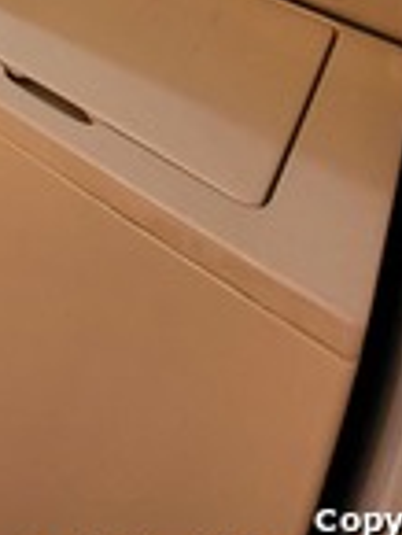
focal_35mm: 43
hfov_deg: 29.6
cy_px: -303
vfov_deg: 27.1
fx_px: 665
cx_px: -63
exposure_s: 1/60
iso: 320
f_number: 2.2
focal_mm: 1.74
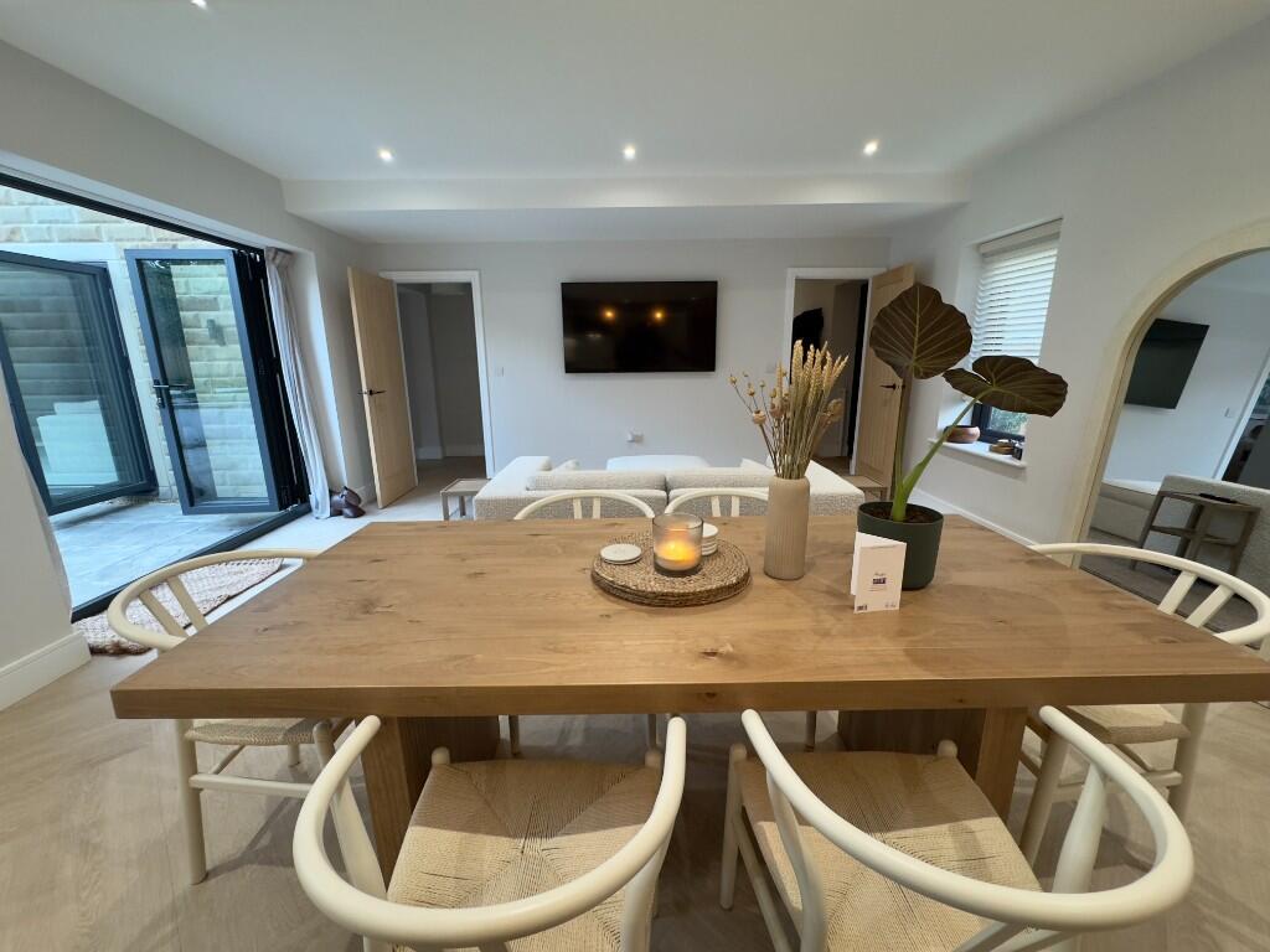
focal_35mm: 14
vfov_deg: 85.7
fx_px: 514
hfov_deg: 102.1
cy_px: 476
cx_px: 635
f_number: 2.2
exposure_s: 1/100
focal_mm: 2.22
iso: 320
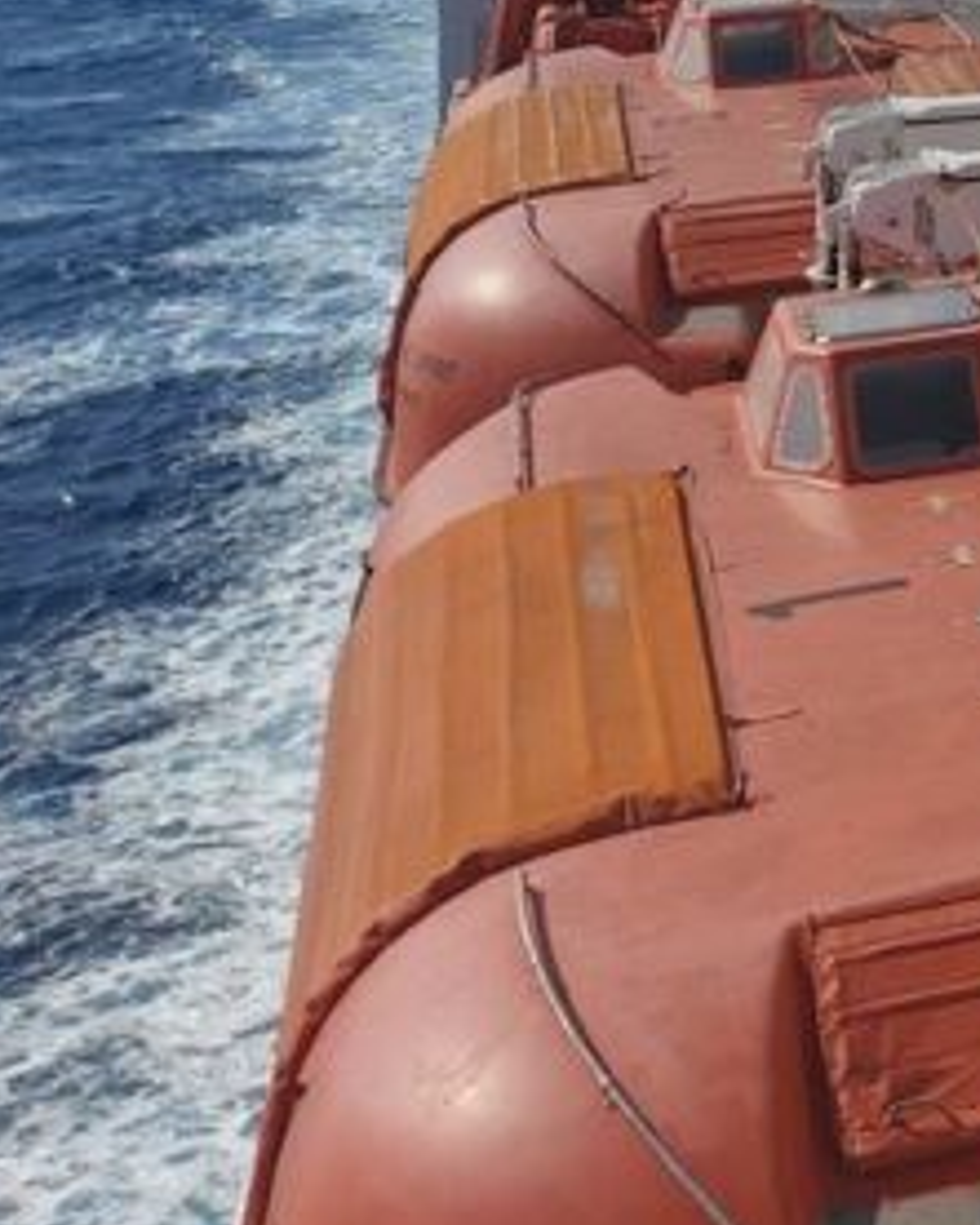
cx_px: 1898
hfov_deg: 14.8
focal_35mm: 87
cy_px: -315
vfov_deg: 20.3
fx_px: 3152
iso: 32
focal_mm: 5.23
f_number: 1.8
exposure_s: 1/2726
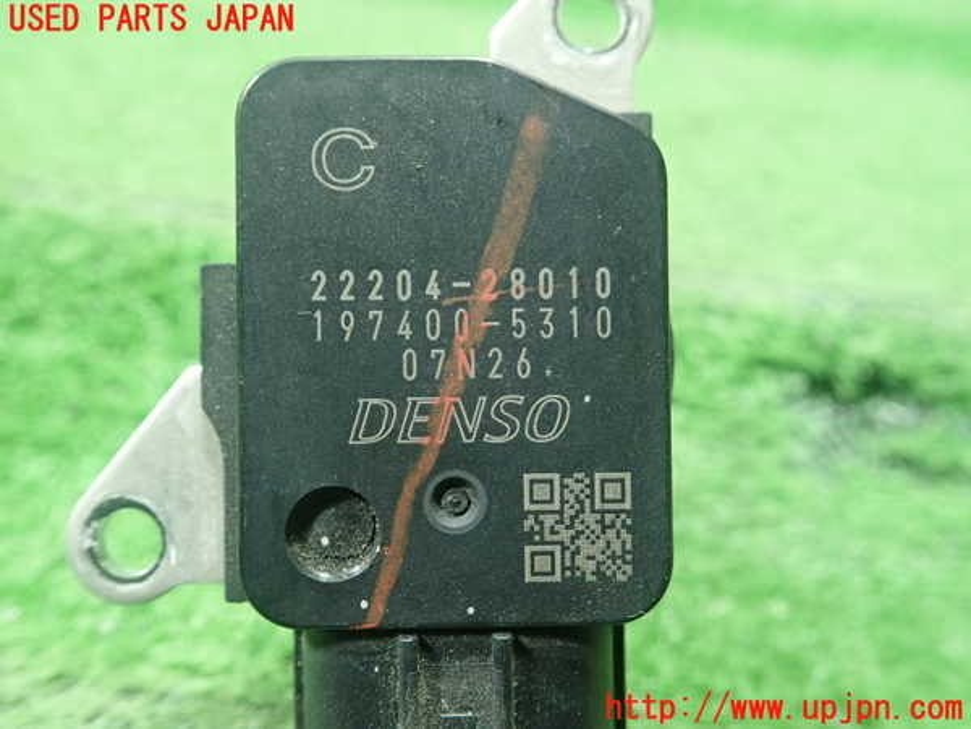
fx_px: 842
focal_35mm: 30
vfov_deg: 46.8
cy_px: 364
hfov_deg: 60.0
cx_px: 486
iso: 800
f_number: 2.3
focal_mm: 5.5
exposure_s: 1/80
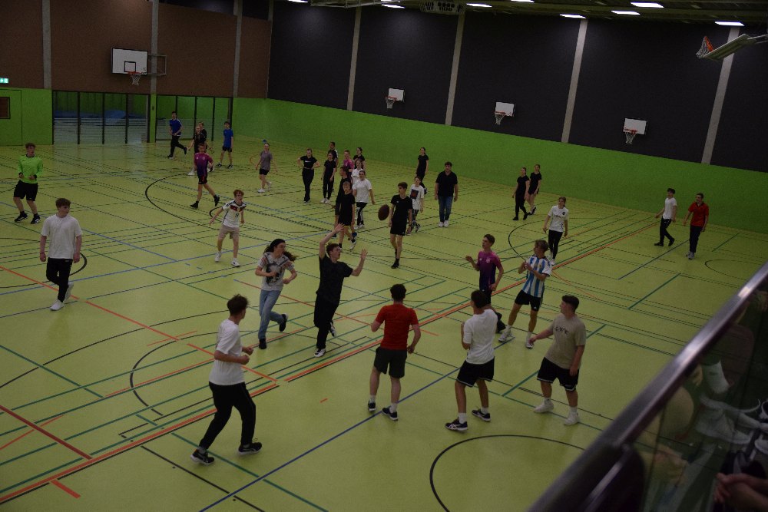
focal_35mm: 36
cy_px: 256
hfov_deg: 53.1
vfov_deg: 36.9
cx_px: 384
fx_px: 768
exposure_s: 1/500
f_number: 3
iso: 1250
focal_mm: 24
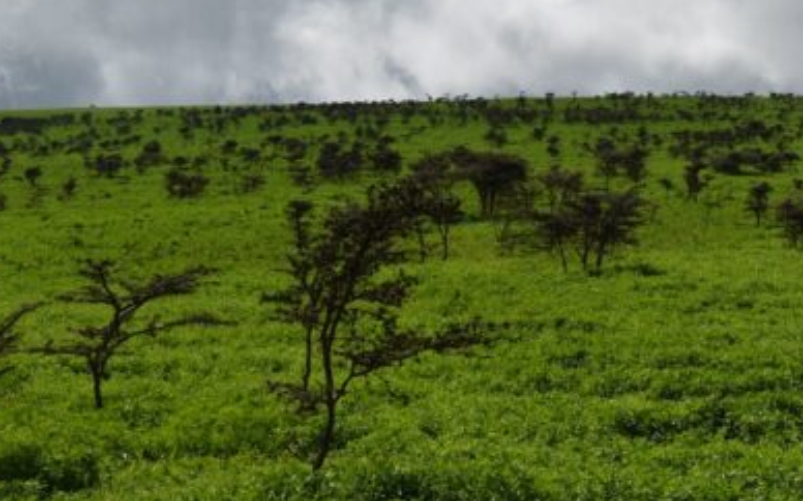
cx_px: 865
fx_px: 3091
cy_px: 88
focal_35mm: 141
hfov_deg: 14.5
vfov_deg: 9.2
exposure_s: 1/200
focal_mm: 35
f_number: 13
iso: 100
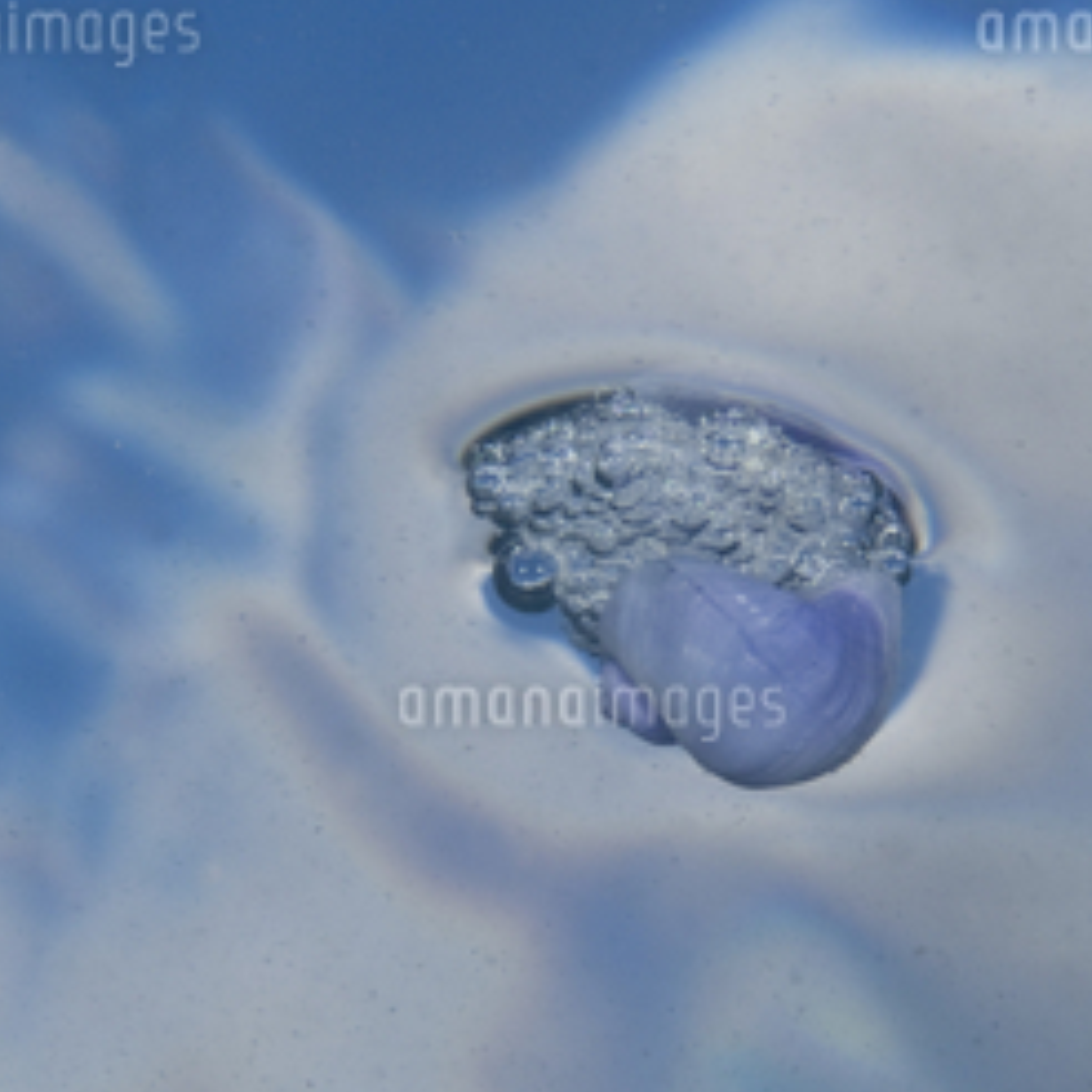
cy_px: 710
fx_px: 7102
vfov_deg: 8.8
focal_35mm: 199
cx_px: 586
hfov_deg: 8.8
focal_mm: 60
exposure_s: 1/180
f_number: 13
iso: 100
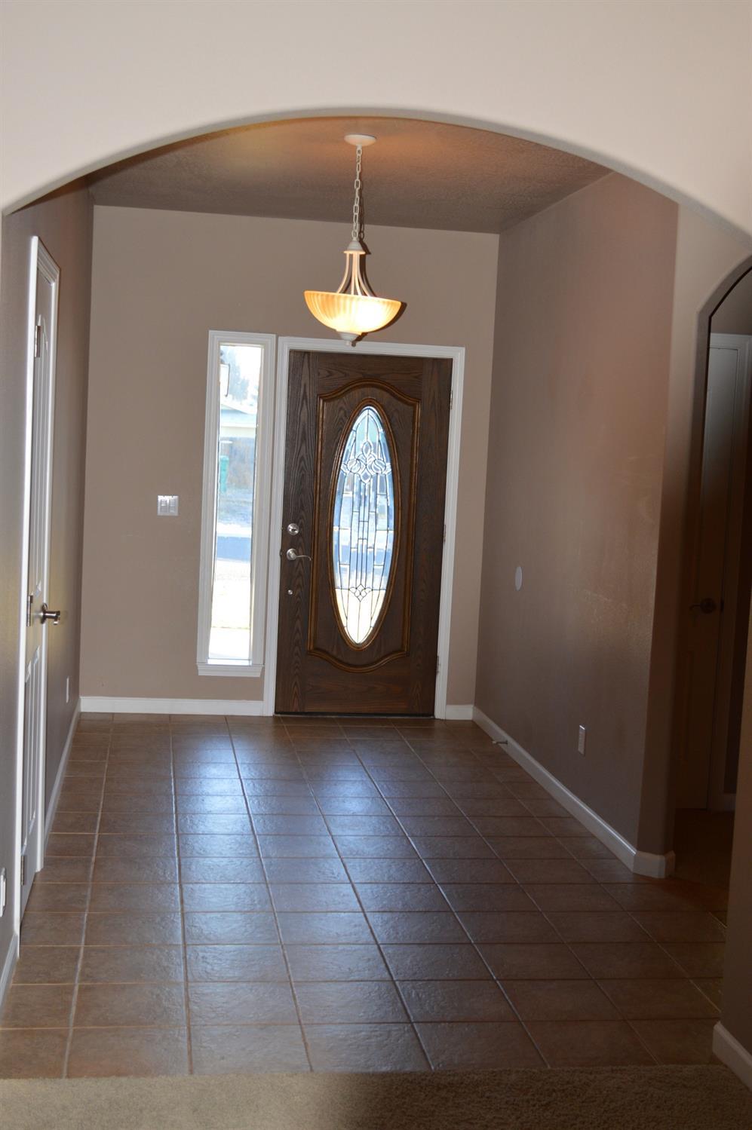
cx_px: 376
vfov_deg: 43.6
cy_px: 565
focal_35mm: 45
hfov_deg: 29.8
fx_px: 1412
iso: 500
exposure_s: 1/60
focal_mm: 30
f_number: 4.5
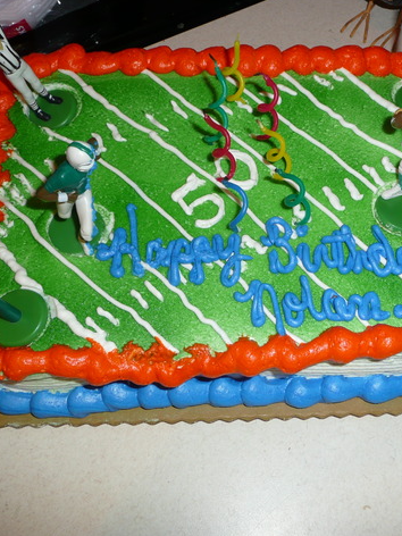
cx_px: 265
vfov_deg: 49.0
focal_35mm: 38
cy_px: 267
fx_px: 588
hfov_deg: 37.4
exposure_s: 1/30
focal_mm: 4.6
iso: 100
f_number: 3.3
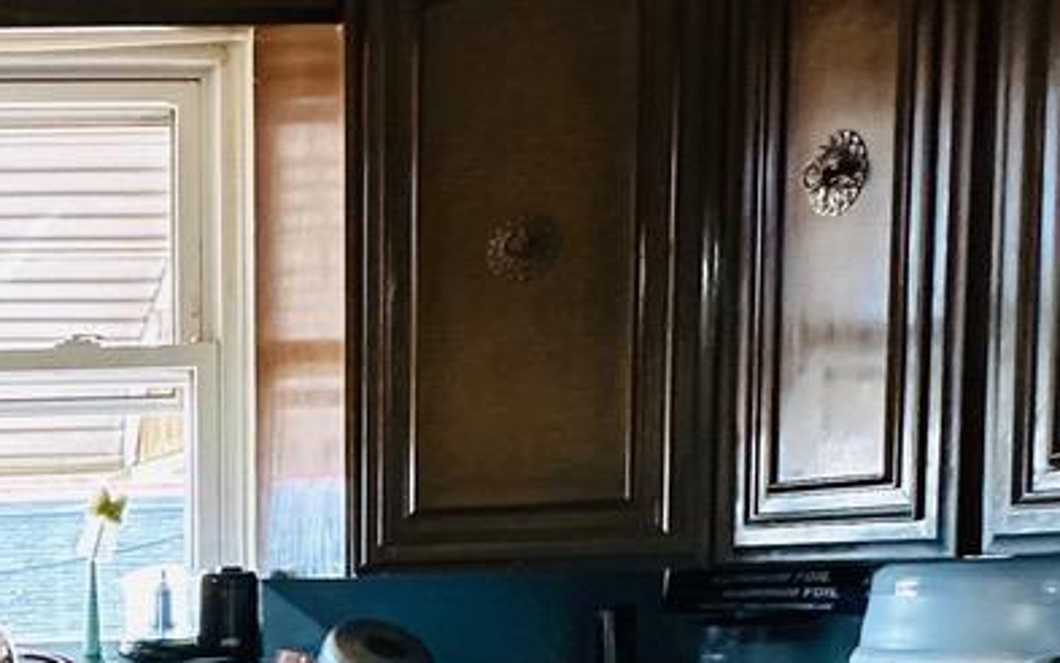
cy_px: 776
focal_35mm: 58
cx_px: -227
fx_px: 1676
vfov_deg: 21.0
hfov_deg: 29.8
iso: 400
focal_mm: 2.22
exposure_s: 1/60
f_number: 2.2
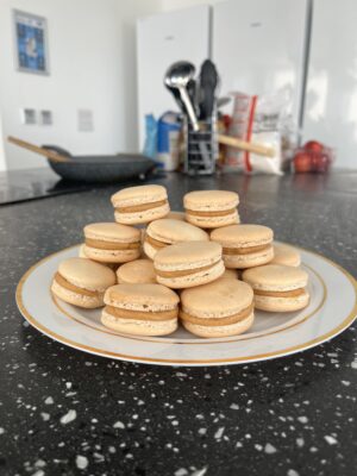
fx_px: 358
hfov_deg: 53.1
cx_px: 178
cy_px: 238
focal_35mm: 26
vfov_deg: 67.3
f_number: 1.6
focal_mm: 5.1
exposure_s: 1/122
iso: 80
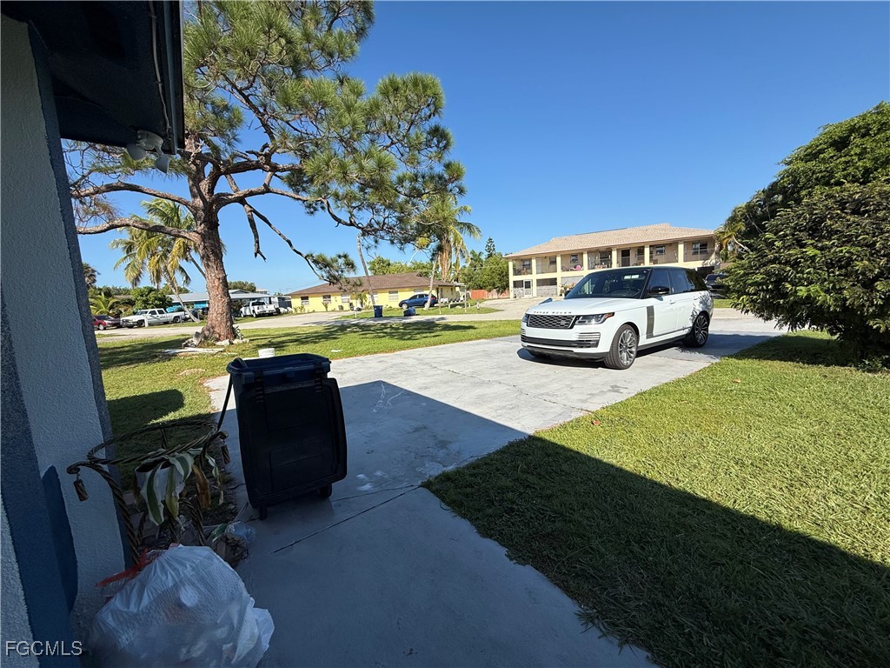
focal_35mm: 14
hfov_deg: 102.1
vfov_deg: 85.7
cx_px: 445
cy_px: 334
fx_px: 360
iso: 50
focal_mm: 2.22
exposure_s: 1/2410
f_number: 2.2
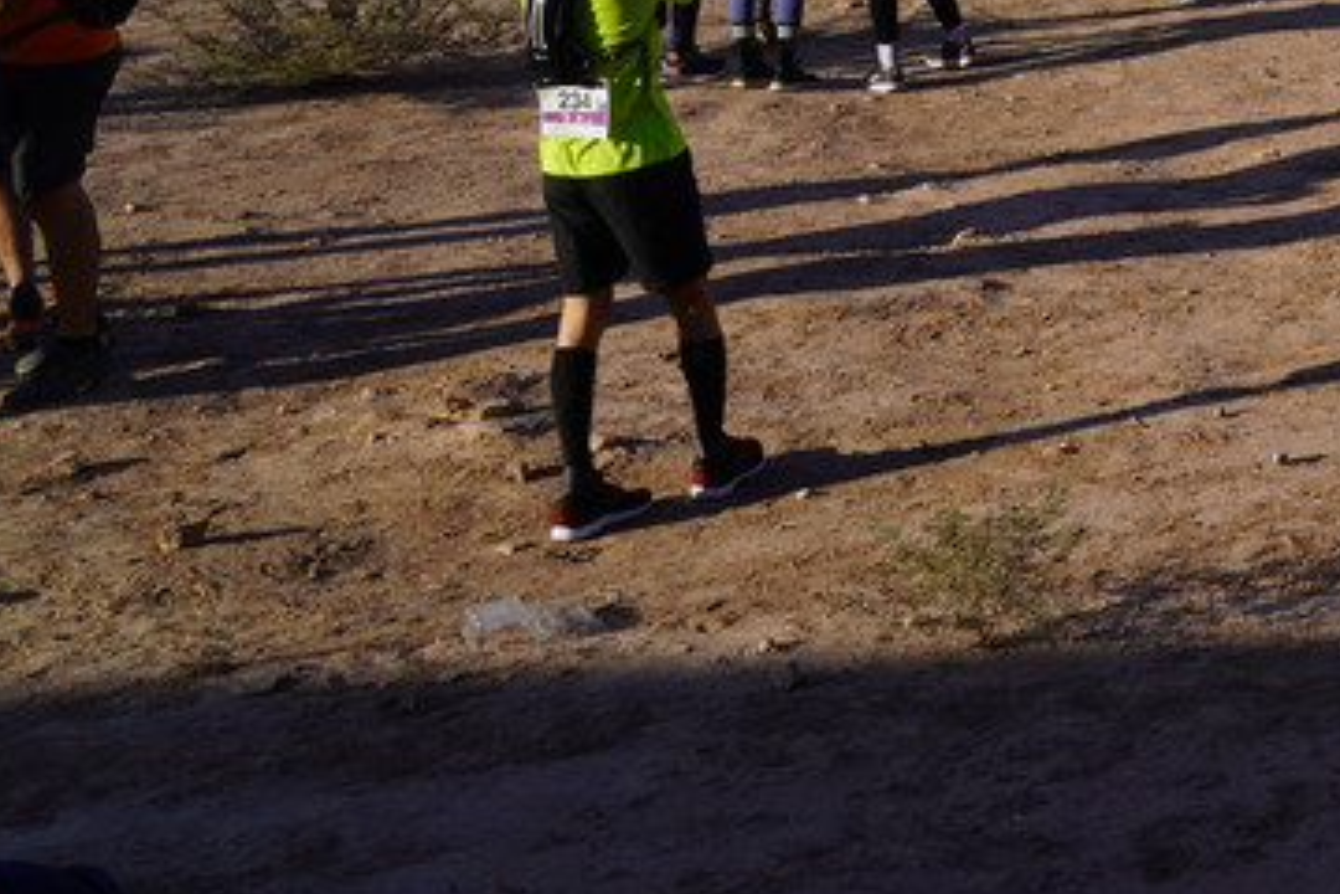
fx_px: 2978
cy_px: -384
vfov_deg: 15.9
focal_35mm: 80
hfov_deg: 20.7
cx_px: 2129
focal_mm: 16
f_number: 10
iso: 100
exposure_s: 1/160
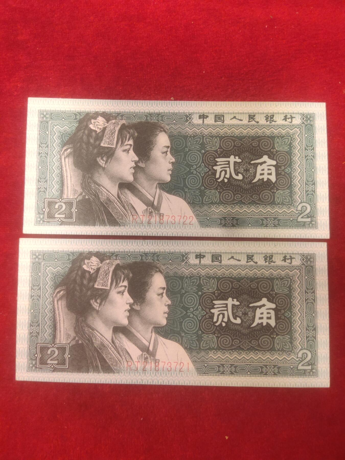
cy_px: 230
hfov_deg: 54.9
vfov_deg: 69.4
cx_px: 172
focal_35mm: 25
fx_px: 332
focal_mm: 4.71
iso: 430
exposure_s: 1/50
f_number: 1.8
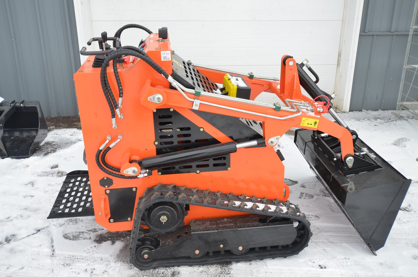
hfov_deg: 53.2
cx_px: 209
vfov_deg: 36.7
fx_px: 417
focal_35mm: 36
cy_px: 138
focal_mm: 24
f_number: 7.1
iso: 200
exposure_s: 1/125
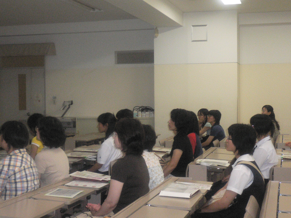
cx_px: 146
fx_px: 513
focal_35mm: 61
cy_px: 109
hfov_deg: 31.7
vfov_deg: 24.0
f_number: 3.8
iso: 400
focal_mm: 10.1
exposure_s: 1/60
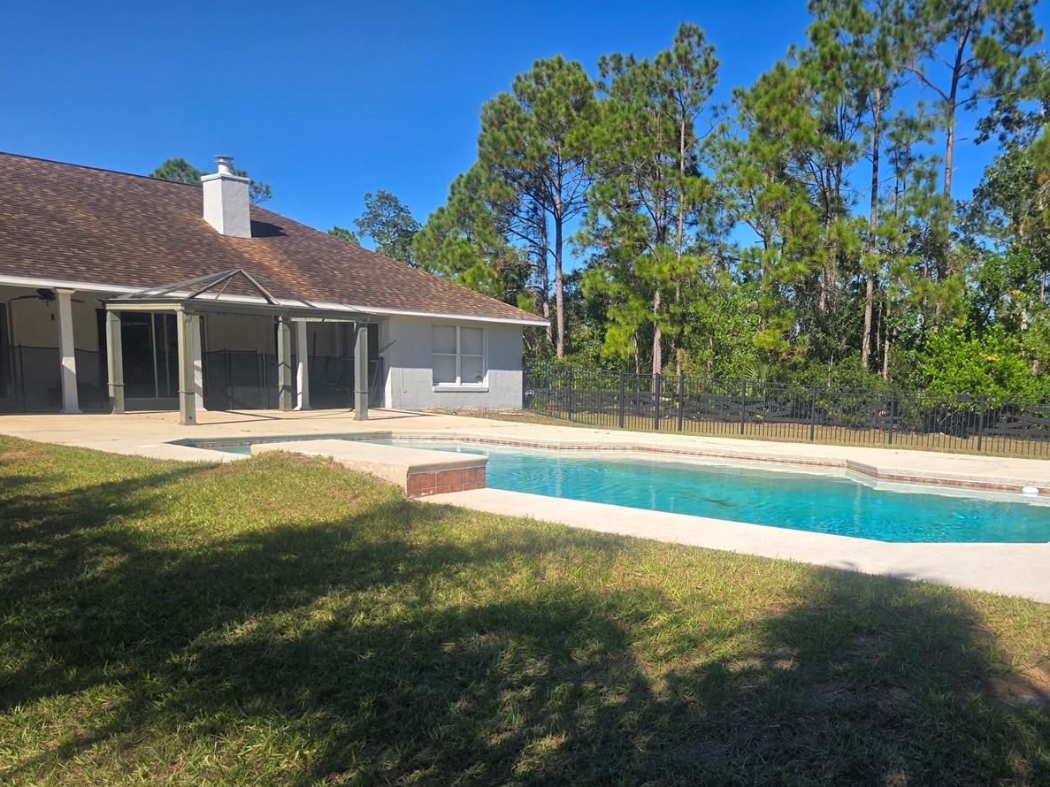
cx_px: 654
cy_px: 516
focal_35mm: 31
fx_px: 940
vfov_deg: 44.9
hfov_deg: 57.7
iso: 25
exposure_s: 1/1465
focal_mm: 5.4
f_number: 1.8
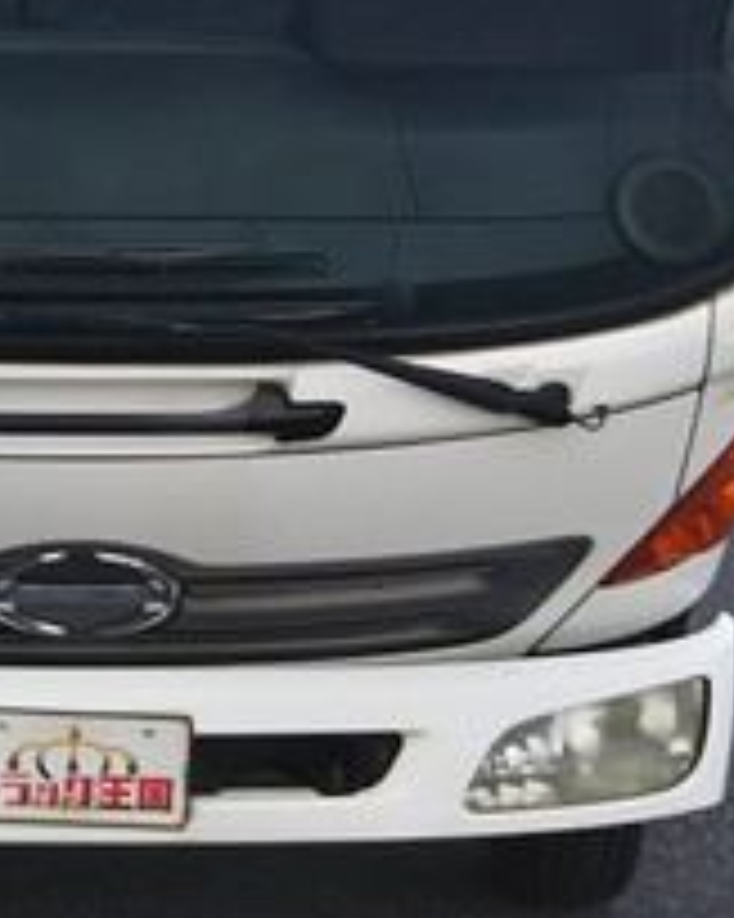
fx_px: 2500
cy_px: 32
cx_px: 131
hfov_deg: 16.6
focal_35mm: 92
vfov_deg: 20.3
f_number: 2.2
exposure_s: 1/219
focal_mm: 4
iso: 20
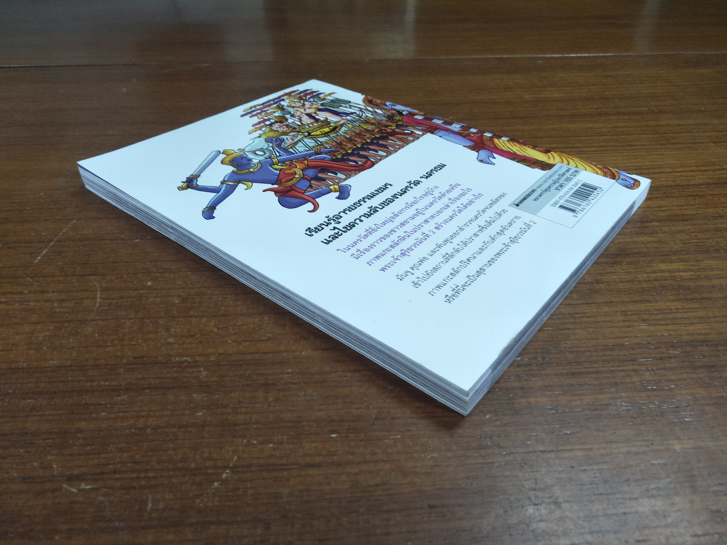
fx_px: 420
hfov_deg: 81.7
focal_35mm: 20
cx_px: 364
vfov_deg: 66.0
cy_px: 272
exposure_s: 1/33
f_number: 2.2
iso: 180
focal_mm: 3.46
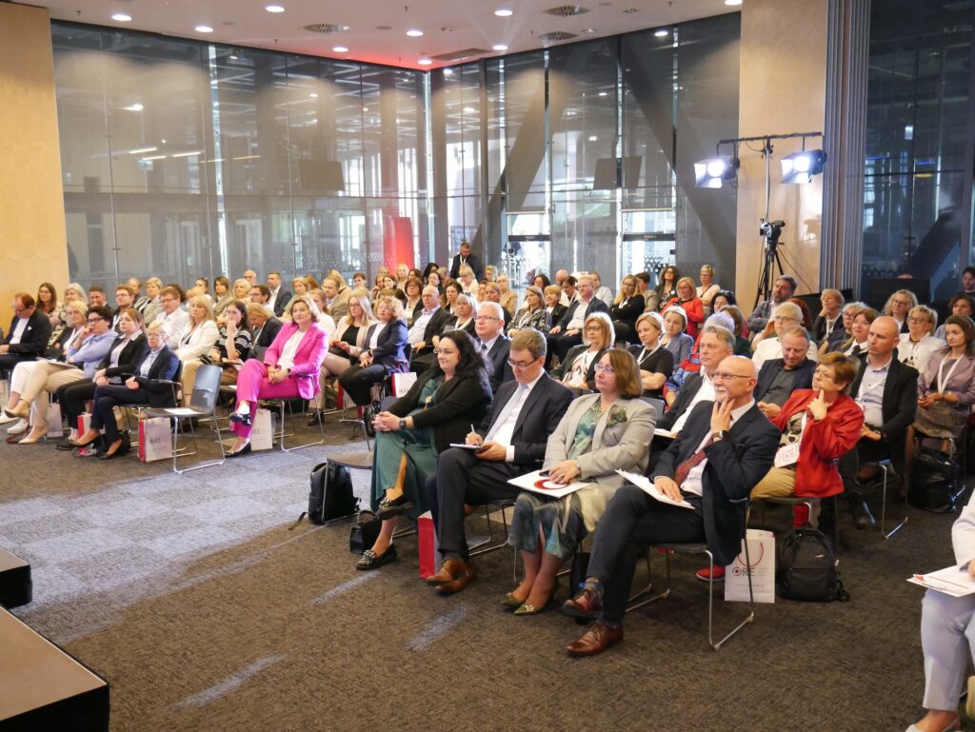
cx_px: 488
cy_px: 366
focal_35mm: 34
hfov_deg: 53.9
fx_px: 958
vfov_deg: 41.8
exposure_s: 1/40
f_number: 4
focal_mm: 17
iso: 3200
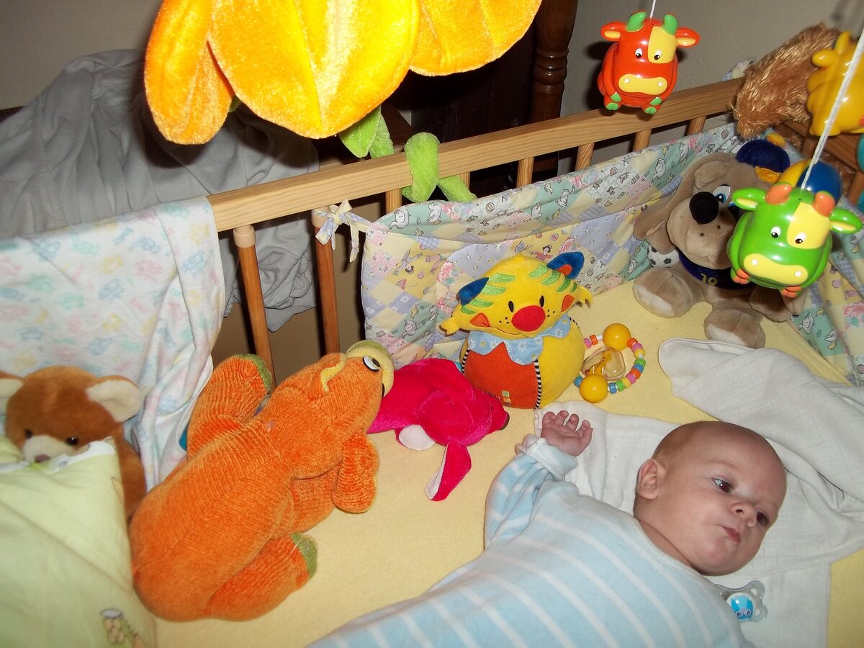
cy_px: 324
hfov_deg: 56.8
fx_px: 799
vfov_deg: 44.2
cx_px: 432
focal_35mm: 32
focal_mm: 5.7
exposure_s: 1/30
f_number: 2.9
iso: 80
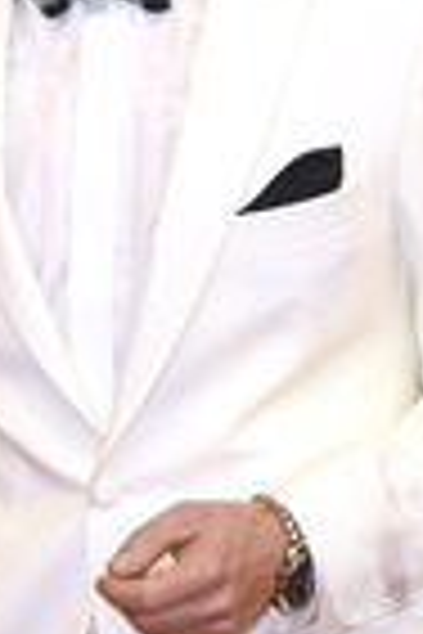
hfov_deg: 6.2
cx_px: 135
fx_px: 3895
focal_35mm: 221
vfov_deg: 9.3
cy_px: 297
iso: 640
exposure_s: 1/200
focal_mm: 78
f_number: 7.1
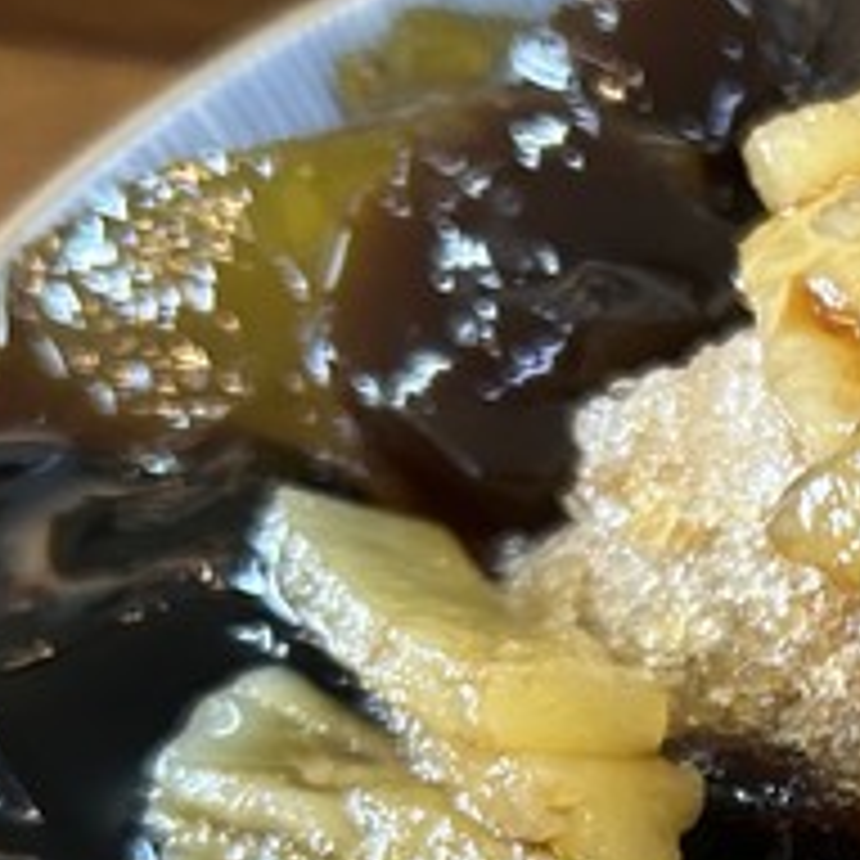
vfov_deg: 17.9
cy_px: 939
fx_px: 2642
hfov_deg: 17.1
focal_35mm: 94
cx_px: 1189
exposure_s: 1/60
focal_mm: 5.7
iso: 250
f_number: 1.5
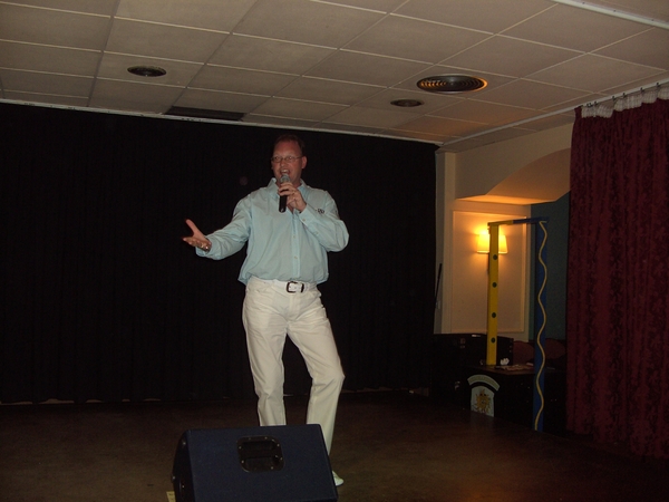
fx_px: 715
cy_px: 251
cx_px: 334
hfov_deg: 50.1
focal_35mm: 37
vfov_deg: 38.7
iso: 100
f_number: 2.8
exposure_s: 1/50
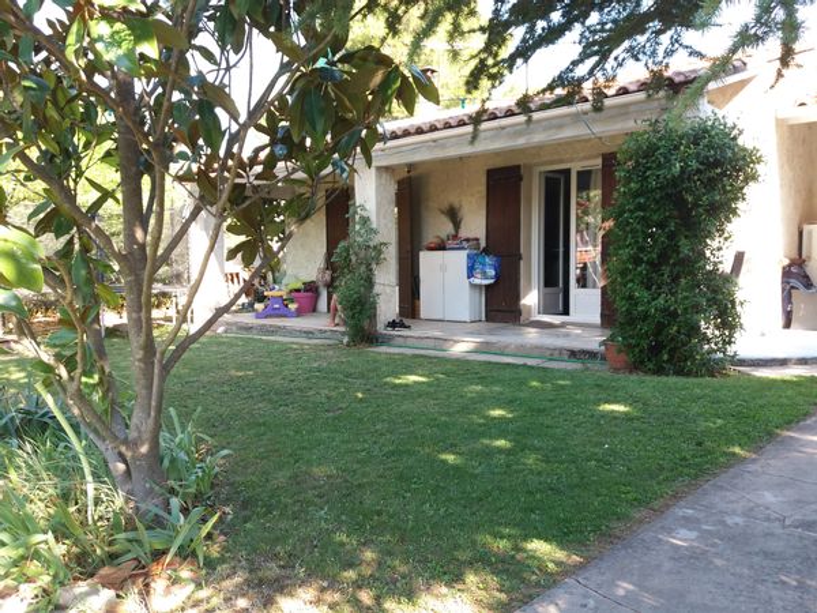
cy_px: 306
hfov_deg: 63.4
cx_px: 408
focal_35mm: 28
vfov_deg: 49.7
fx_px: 661
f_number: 1.9
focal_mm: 3.7
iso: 64
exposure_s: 1/132
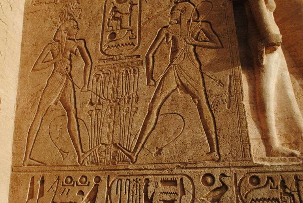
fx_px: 304
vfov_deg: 37.0
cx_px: 152
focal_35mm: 36
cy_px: 102
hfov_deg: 53.1
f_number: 7.1
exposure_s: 1/200
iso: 100
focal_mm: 24
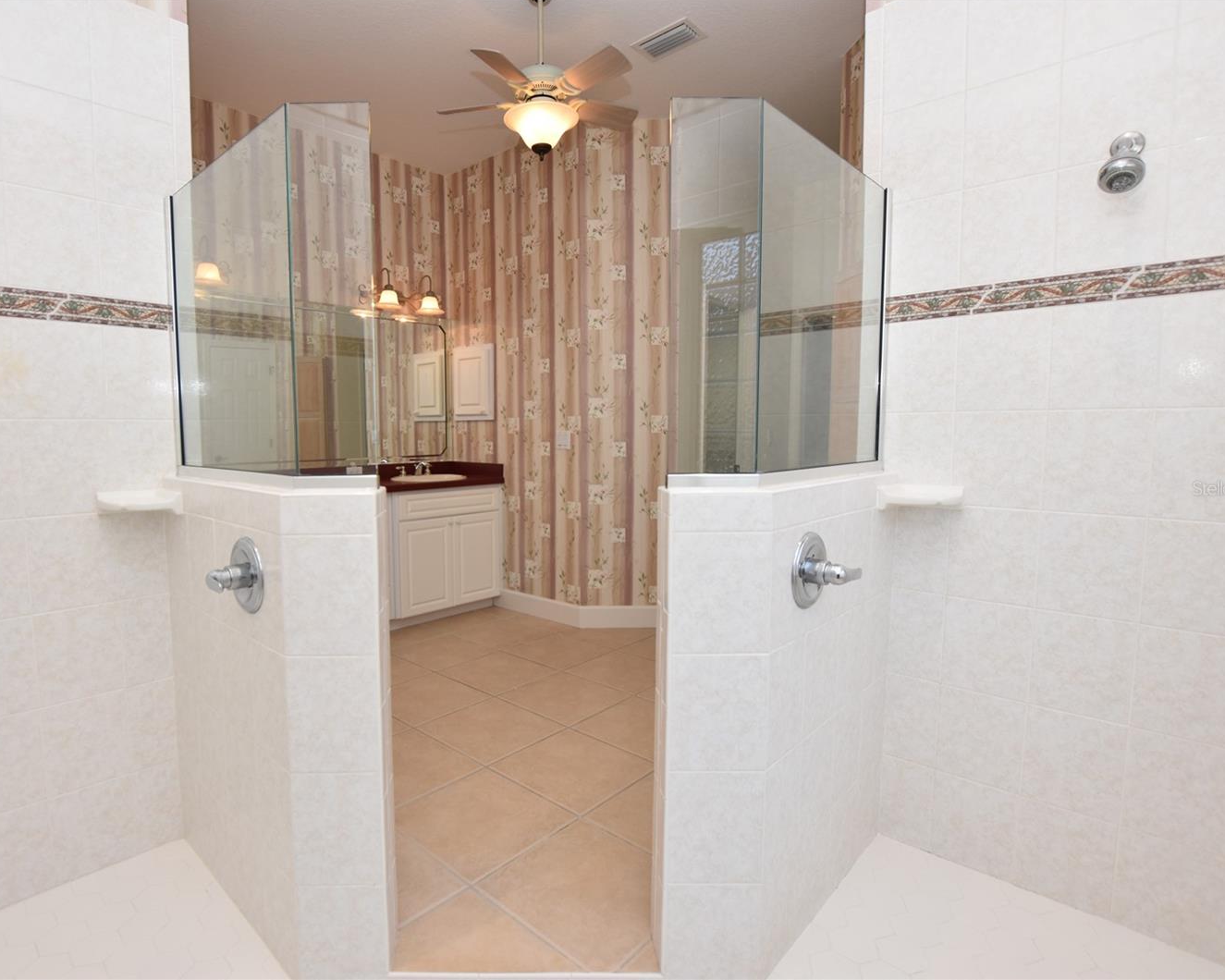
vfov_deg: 77.0
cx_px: 535
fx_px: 616
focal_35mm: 17
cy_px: 488
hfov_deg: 89.2
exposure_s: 1/100
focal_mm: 10
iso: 200
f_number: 5
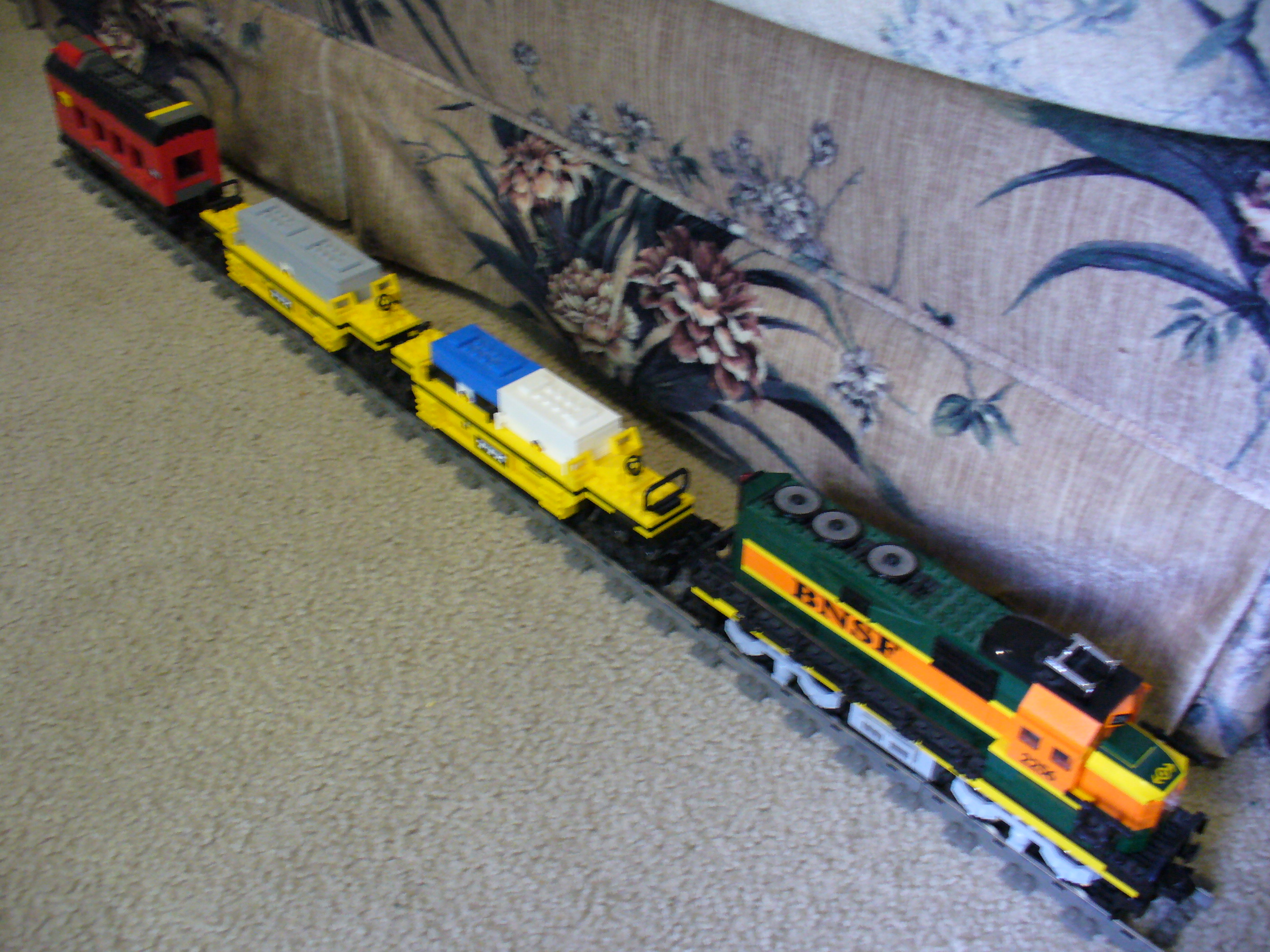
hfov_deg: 50.1
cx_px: 635
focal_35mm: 37
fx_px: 1357
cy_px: 476
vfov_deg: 38.7
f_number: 2.8
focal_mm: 6.1
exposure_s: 1/13
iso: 200
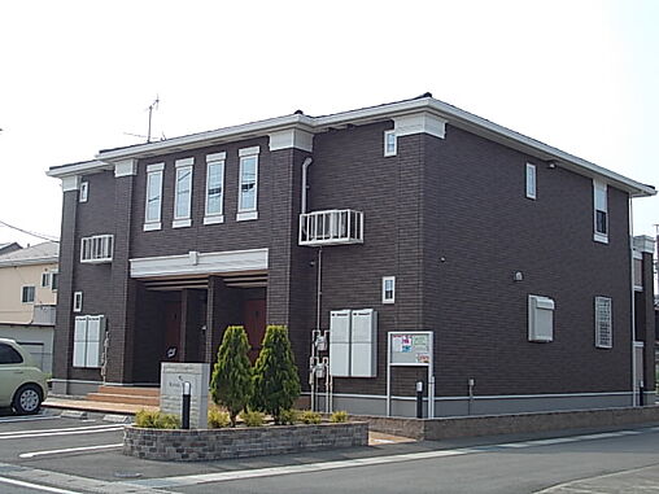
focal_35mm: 51
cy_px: 247
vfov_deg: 28.6
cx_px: 330
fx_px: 971
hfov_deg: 37.5
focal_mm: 7.2
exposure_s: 1/160
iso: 80
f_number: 7.2
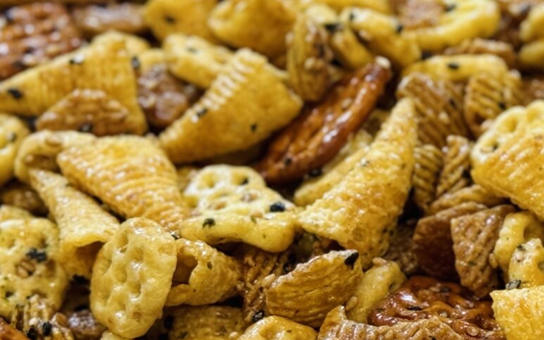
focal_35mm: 168
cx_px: 798
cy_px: 123
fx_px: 2492
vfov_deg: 7.8
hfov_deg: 11.9
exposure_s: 1/60
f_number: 1.78
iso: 80
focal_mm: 6.76
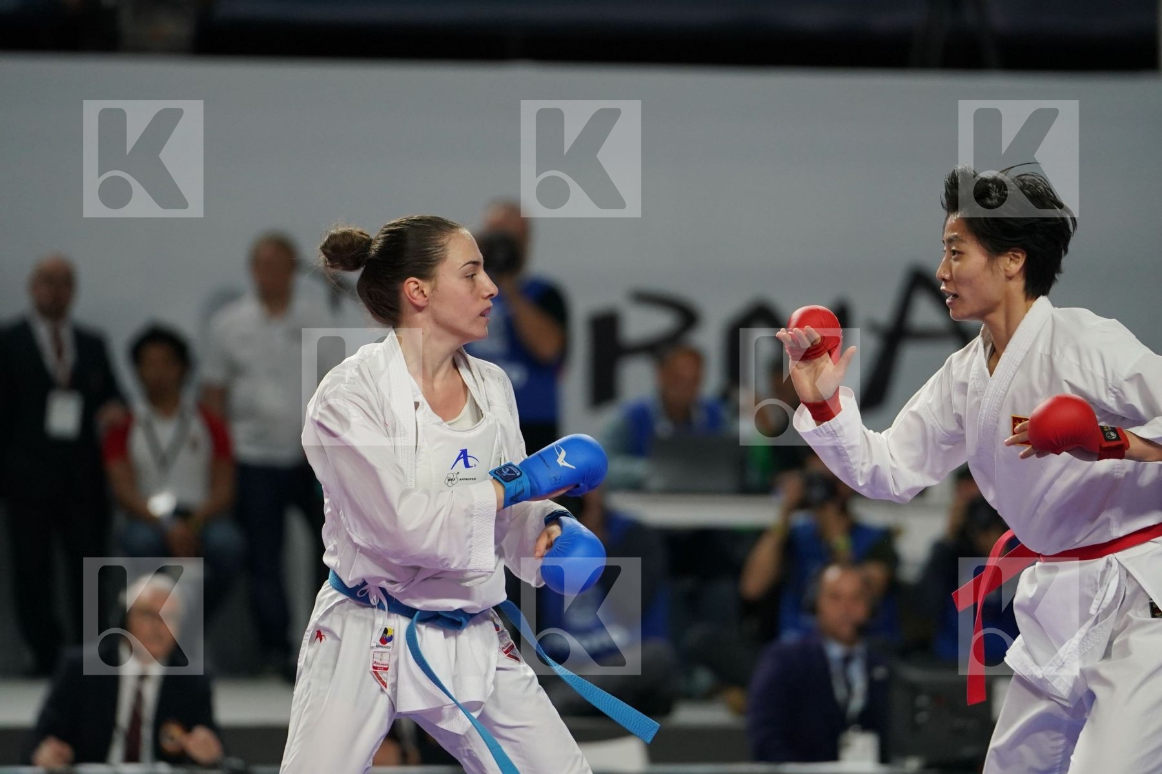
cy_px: 387
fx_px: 9683
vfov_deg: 4.6
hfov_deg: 6.9
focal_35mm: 300
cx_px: 581
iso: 1600
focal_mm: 200
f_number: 2.8
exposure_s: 1/1000
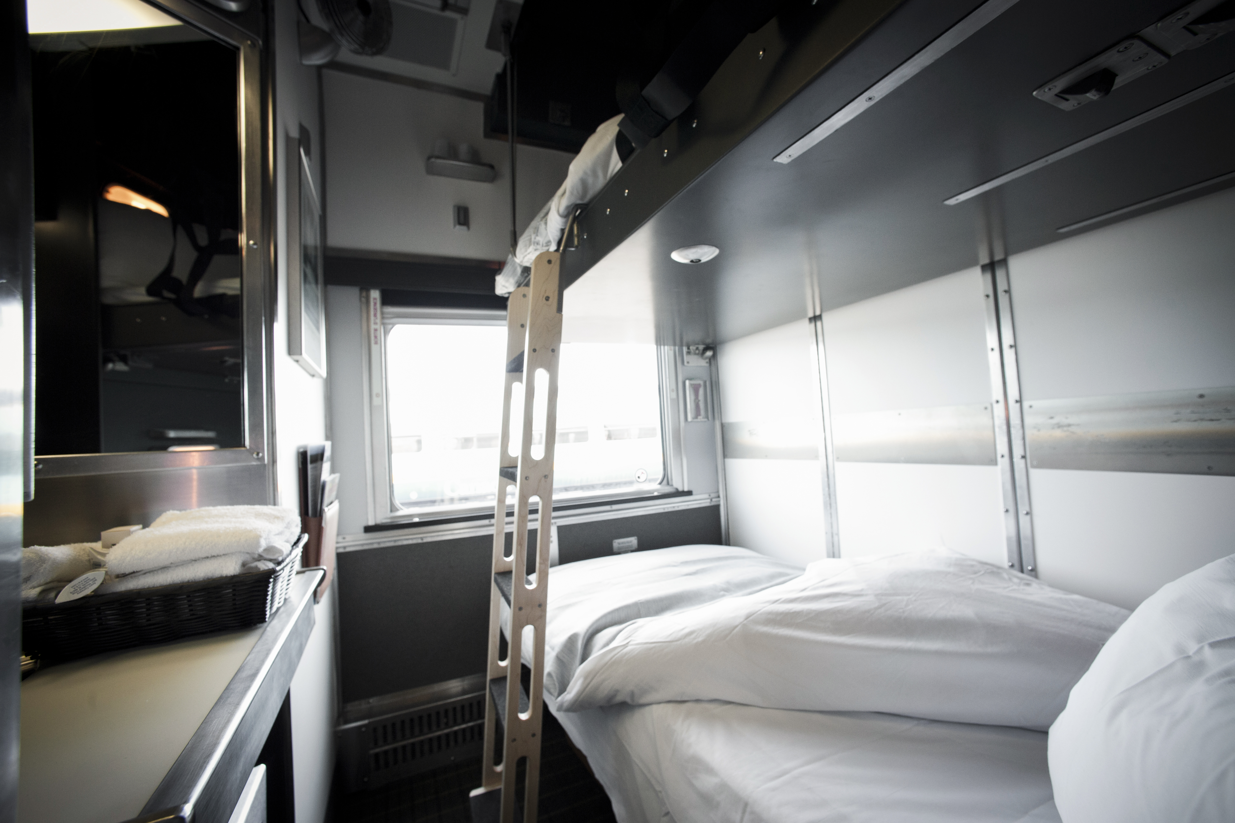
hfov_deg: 104.3
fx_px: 480
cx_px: 618
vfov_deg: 81.2
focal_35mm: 14
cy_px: 412
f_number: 6.3
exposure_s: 1/60
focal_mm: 14
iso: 1250
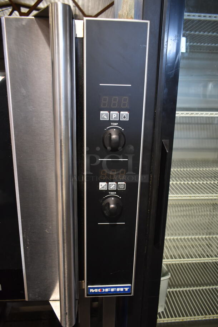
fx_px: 245
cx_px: 109
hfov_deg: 48.0
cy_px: 164
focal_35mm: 27
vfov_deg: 67.3
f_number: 3.5
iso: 900
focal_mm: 18
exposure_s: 1/30
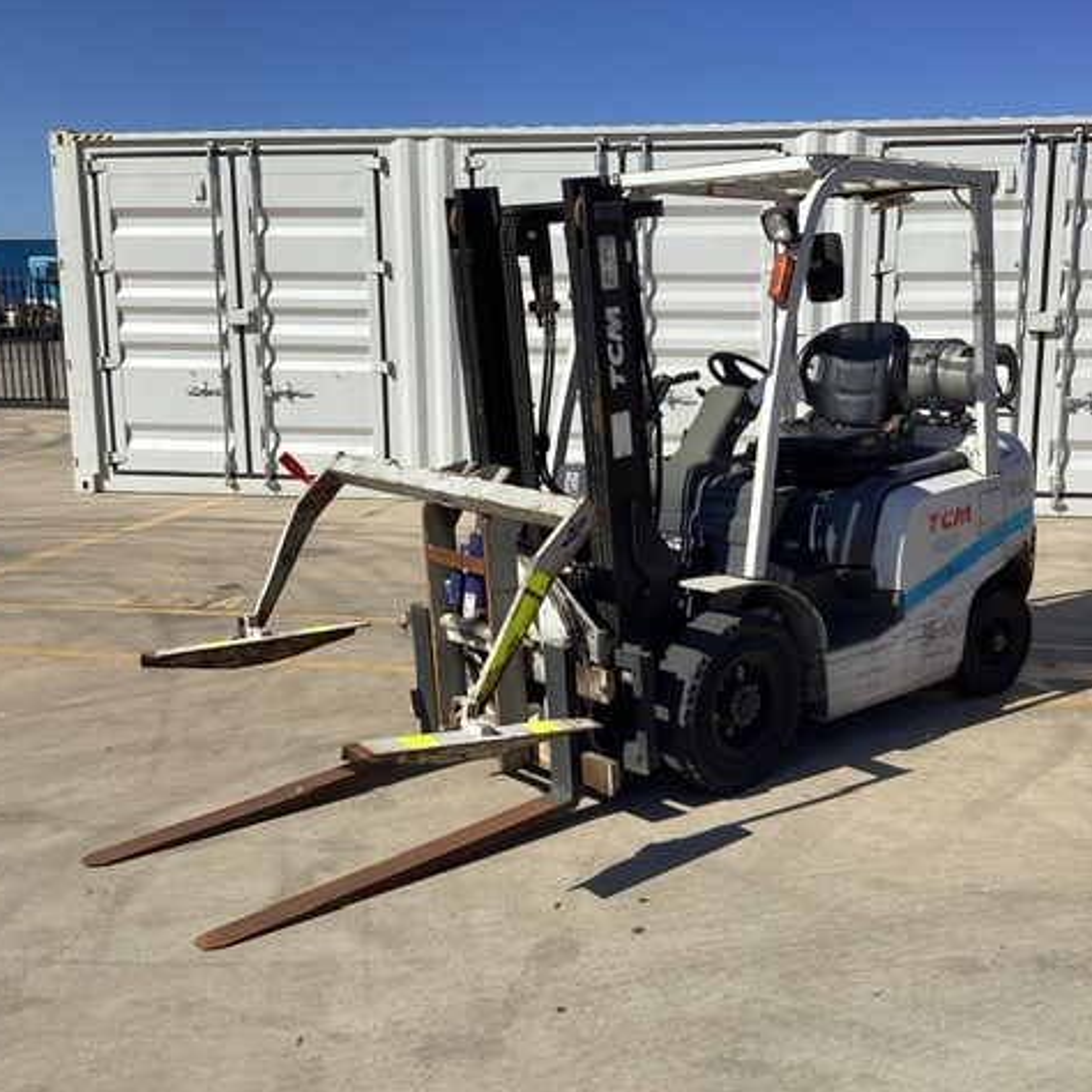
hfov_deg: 44.8
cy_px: 544
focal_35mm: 37
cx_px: 631
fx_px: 1321
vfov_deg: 44.9
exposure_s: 1/2331
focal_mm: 3.3
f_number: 2.4
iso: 25
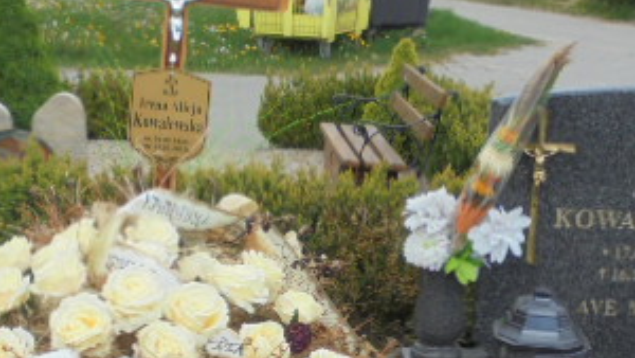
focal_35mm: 79
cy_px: 386
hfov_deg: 26.8
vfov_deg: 15.0
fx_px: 1331
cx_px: 298
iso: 100
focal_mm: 6.1
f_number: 4
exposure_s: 1/500
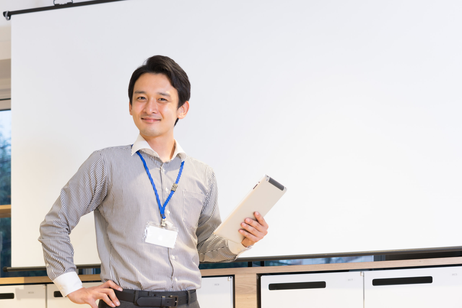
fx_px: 654
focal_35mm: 51
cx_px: 231
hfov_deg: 38.9
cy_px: 154
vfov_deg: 26.5
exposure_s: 1/60
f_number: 4
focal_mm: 51
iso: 200
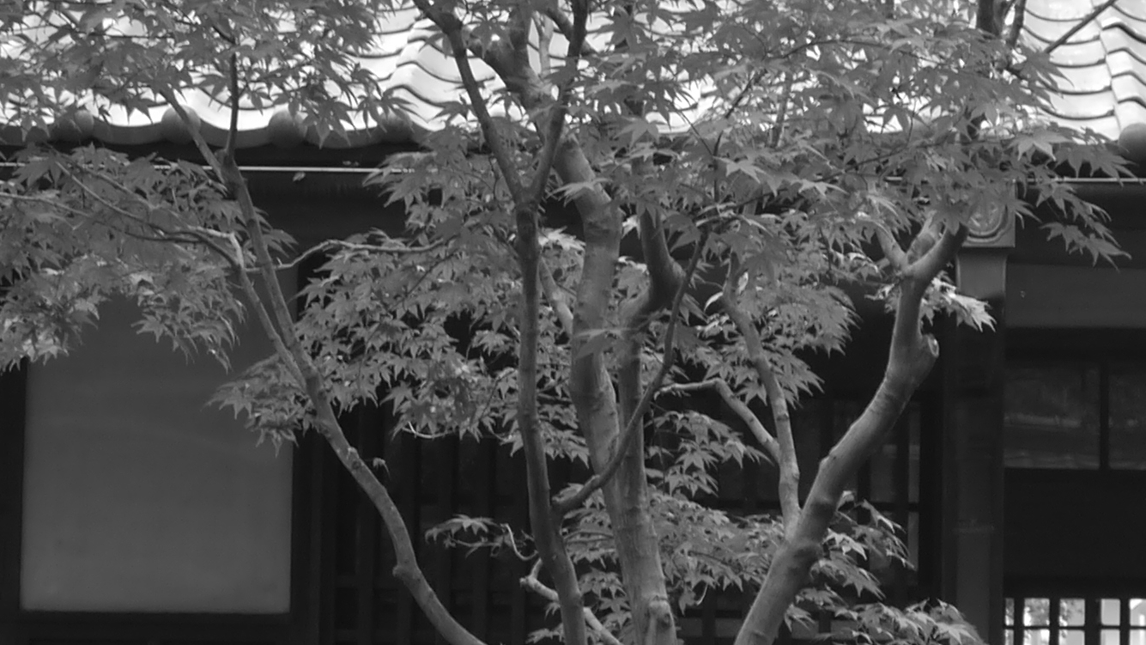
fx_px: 4102
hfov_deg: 15.8
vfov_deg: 9.0
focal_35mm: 135
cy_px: 536
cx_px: 821
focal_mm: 18
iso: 160
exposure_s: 1/100
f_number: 4.3
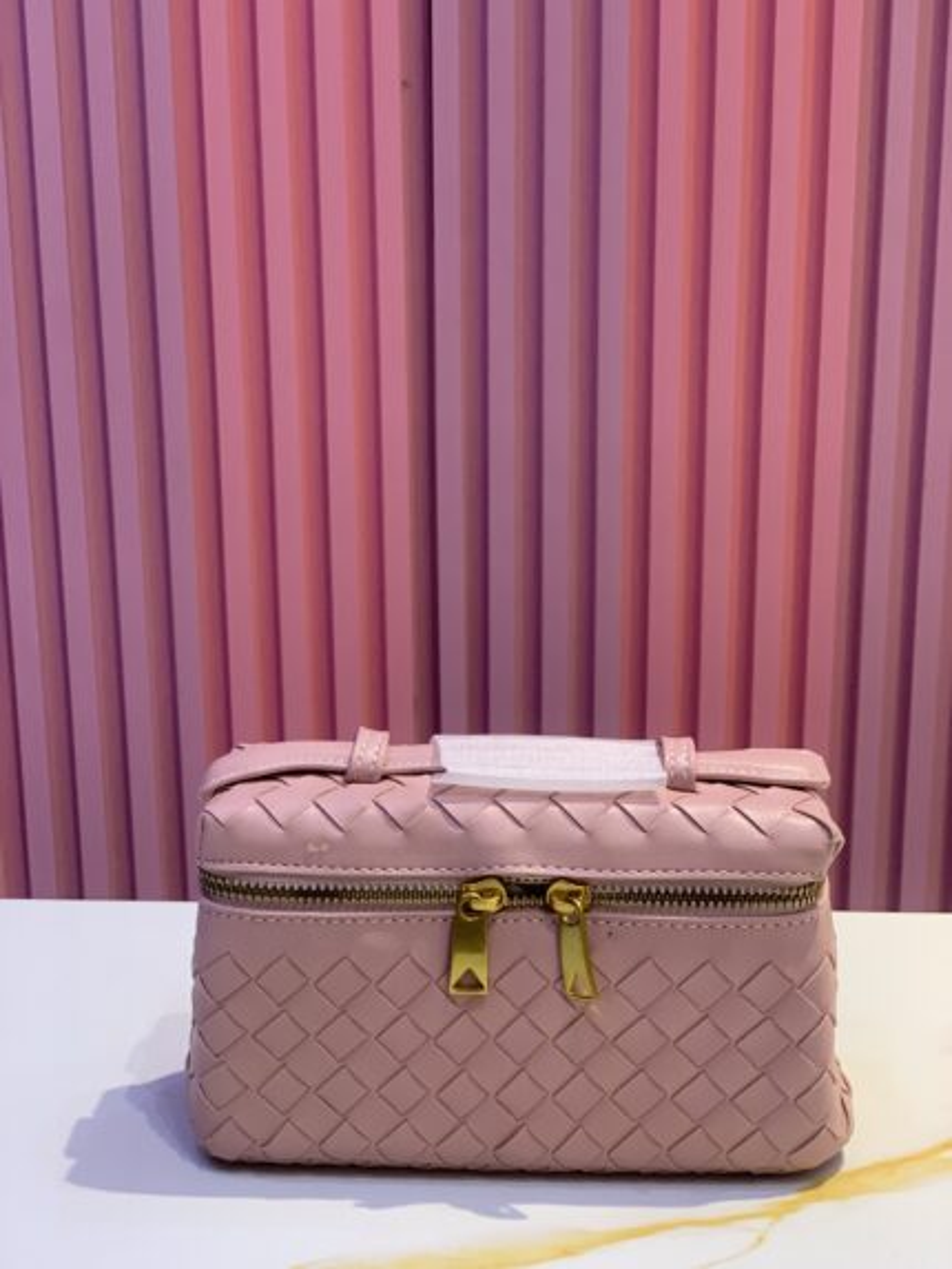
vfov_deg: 36.8
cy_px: 634
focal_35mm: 52
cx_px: 476
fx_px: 1906
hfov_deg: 28.0
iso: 80
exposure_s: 1/100
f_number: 2.4
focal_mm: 6
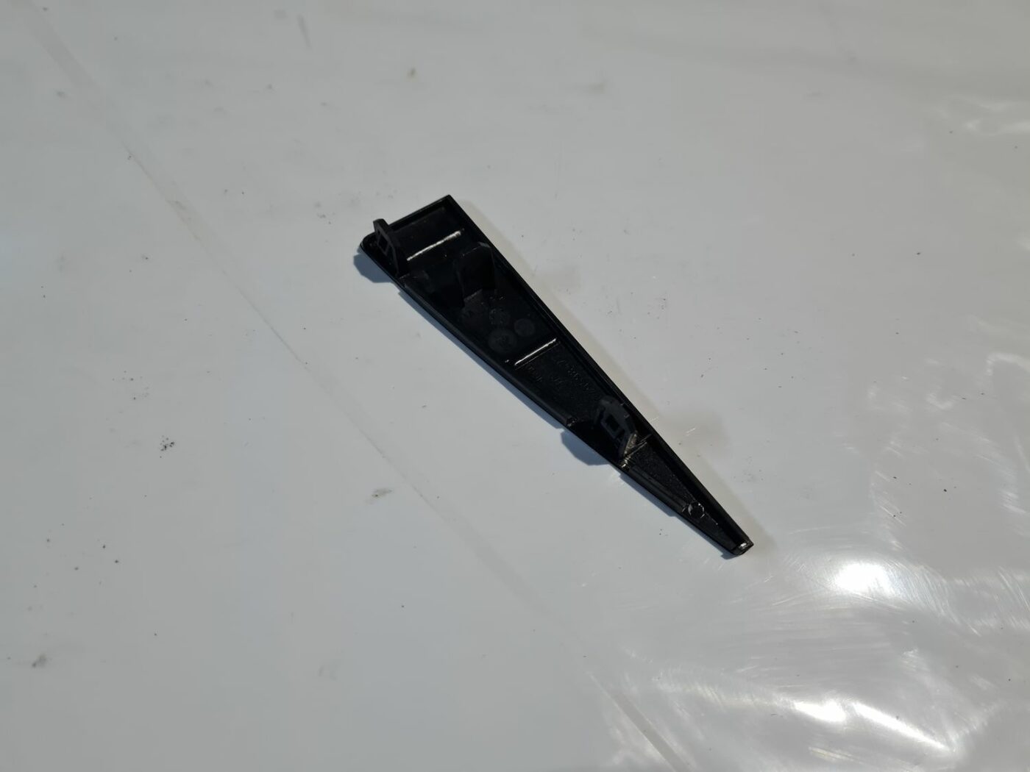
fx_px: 774
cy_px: 386
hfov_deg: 67.3
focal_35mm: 26
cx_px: 515
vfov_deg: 53.1
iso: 200
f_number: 1.8
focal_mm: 5.4
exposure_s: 1/50
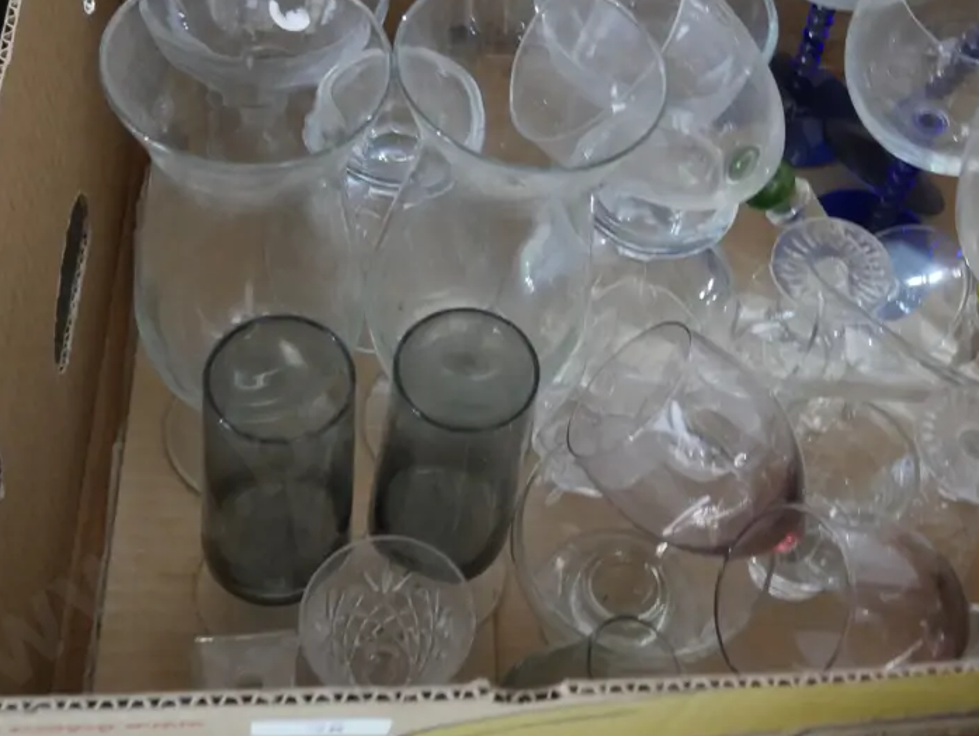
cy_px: 239
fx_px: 1330
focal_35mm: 47
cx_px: 559
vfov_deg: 30.7
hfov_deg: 40.3
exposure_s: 1/15
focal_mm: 16
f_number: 3.6
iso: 3200
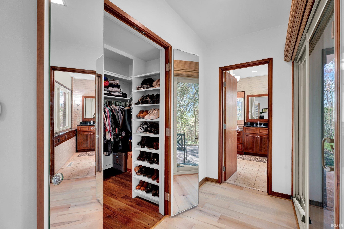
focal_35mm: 16
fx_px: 153
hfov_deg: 96.7
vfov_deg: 73.7
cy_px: 114
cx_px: 172
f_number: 8
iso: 100
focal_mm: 16
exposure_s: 1.3
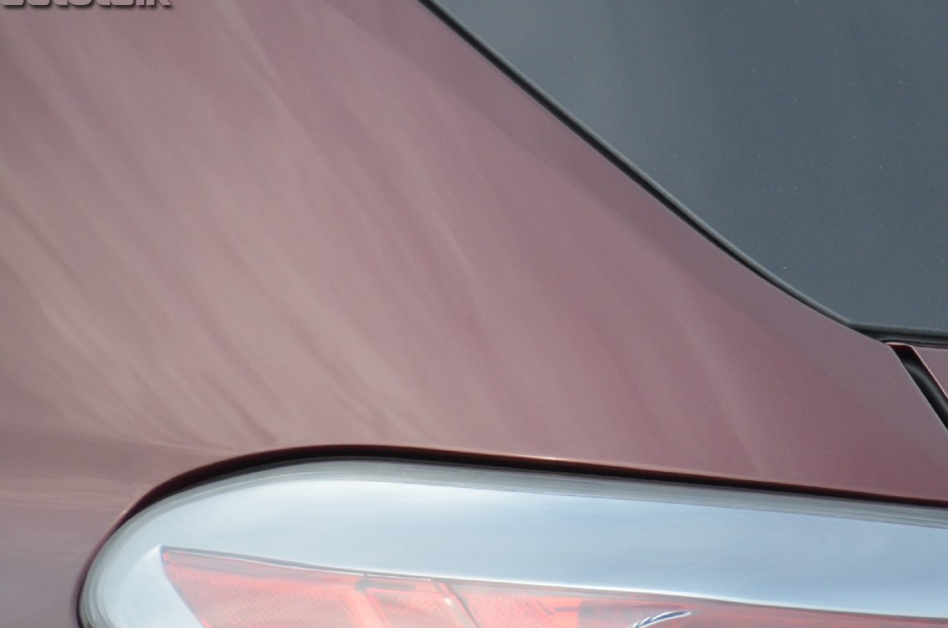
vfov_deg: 3.1
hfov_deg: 4.6
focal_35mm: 448
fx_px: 11774
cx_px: 1033
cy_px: 667
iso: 720
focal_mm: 135
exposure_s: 1/1000
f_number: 5.6
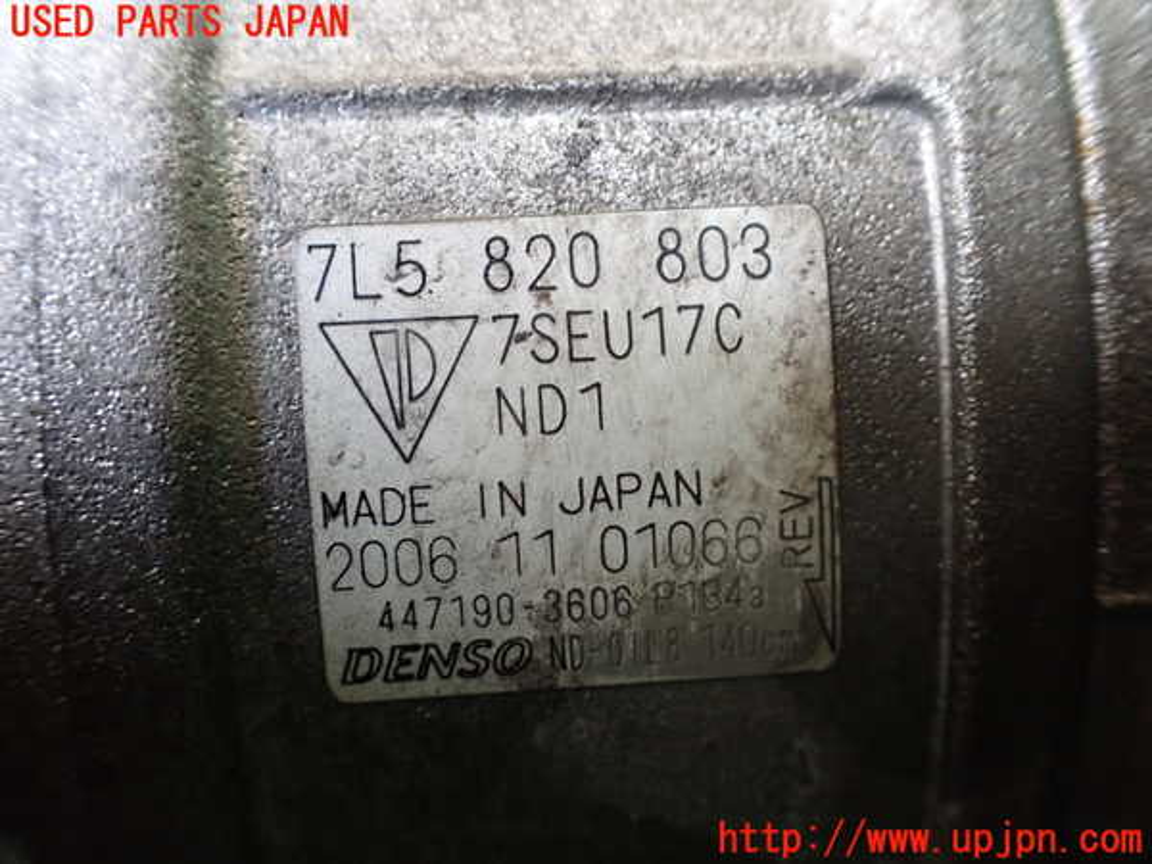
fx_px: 998
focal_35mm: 30
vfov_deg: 46.8
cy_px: 432
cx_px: 576
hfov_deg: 60.0
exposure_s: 1/50
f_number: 2.3
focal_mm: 5.4
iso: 800
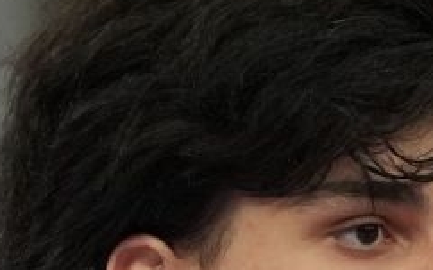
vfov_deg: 0.6
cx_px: 639
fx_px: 26846
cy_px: 731
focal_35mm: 2276
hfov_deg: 0.9
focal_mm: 200
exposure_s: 1/1000
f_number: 2.8
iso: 2000
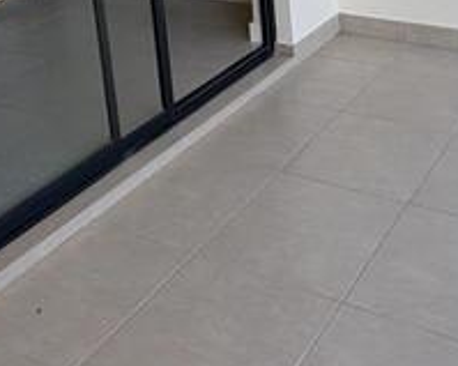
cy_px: -60
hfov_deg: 33.5
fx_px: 745
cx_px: 338
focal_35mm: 55
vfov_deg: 25.2
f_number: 2.2
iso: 40
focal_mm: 2.22
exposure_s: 1/304
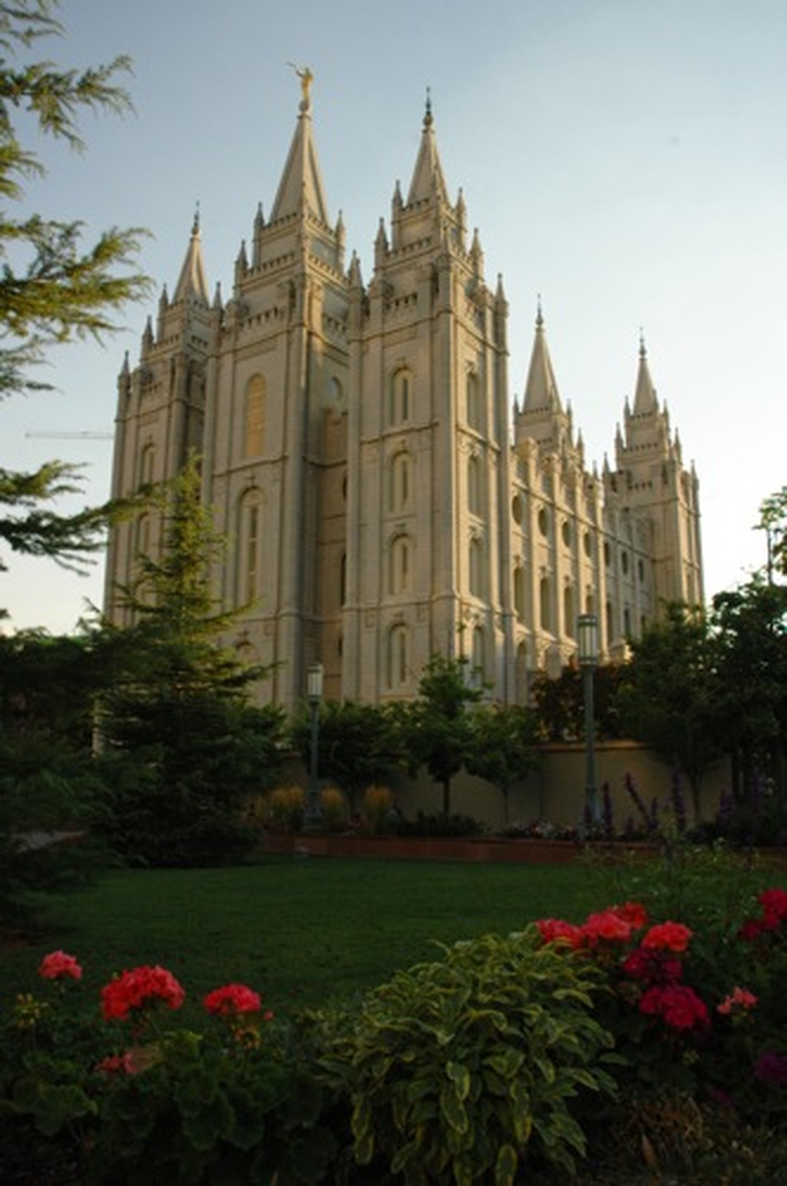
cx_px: 394
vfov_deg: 67.4
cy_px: 593
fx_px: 888
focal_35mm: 27
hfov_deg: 47.8
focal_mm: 18
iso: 400
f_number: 9
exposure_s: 1/320
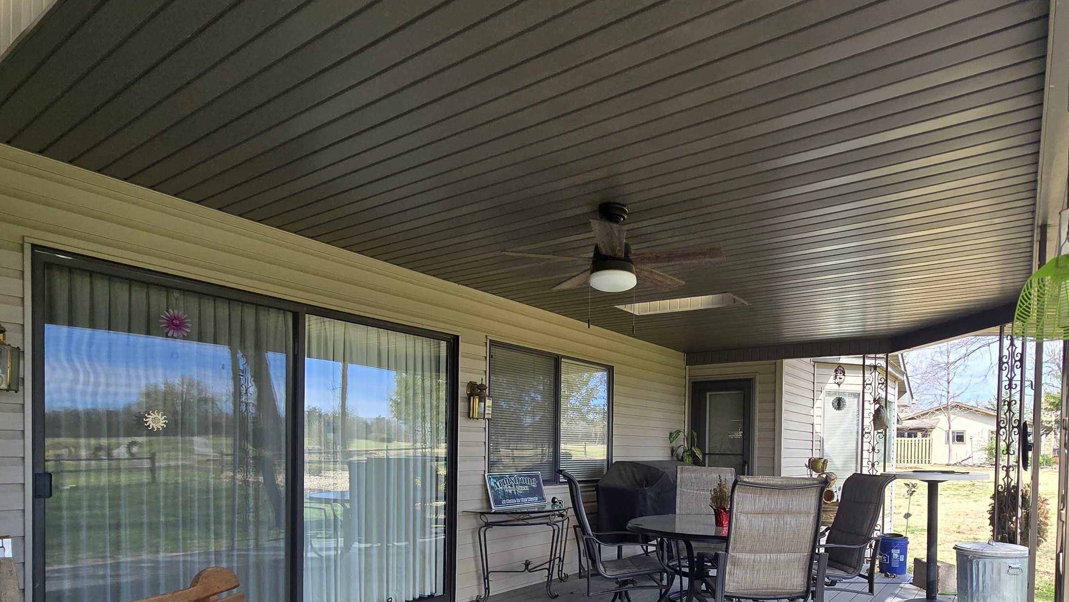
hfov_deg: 86.1
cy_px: 451
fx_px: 567
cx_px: 611
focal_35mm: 20
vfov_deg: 53.4
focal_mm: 2.2
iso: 50
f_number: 2.2
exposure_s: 1/384
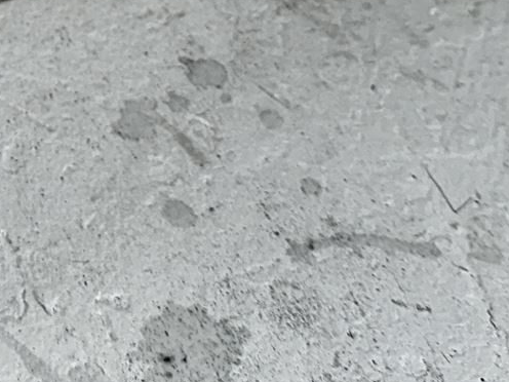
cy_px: -261
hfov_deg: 18.6
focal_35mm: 99
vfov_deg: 13.7
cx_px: -122
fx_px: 1456
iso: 50
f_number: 1.78
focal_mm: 6.86
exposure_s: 1/484
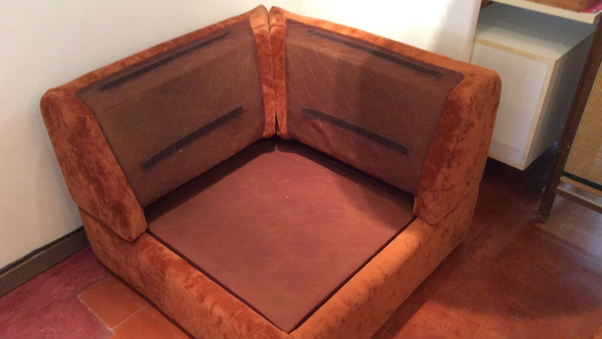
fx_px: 559
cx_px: 301
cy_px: 203
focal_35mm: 35
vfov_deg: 33.6
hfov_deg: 56.6
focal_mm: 3.3
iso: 250
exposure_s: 1/20
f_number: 2.4
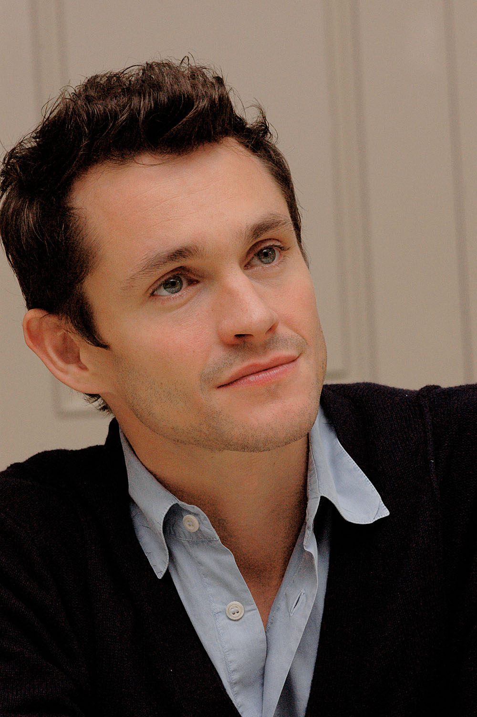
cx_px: 238
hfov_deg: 7.6
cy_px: 358
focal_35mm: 180
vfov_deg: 11.4
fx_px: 3584
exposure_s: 1/320
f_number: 10
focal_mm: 120
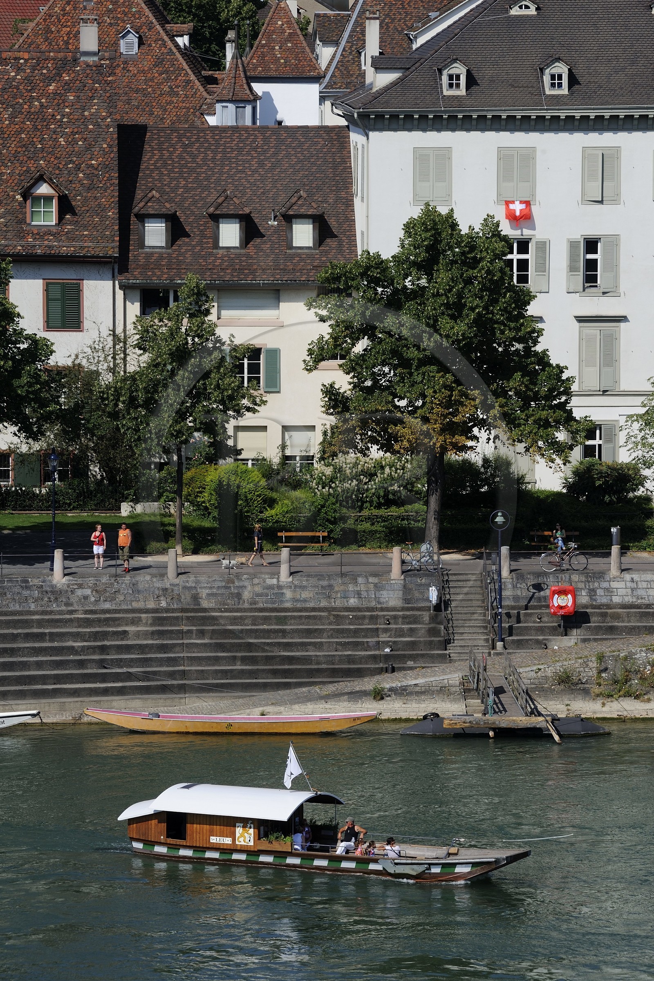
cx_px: 327
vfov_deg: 11.7
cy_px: 490
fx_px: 4768
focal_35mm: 175
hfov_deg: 7.8
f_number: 10
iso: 200
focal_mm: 175
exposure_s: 1/320
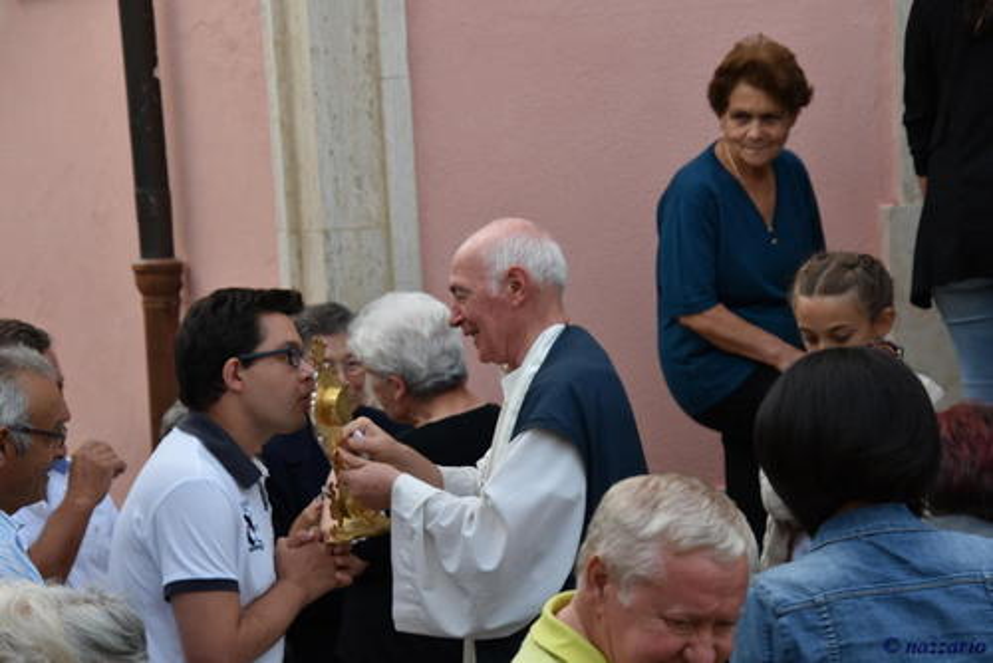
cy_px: 332
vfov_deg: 9.2
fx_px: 4140
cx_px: 496
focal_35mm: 150
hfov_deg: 13.7
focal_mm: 100
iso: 560
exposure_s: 1/125
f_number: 5
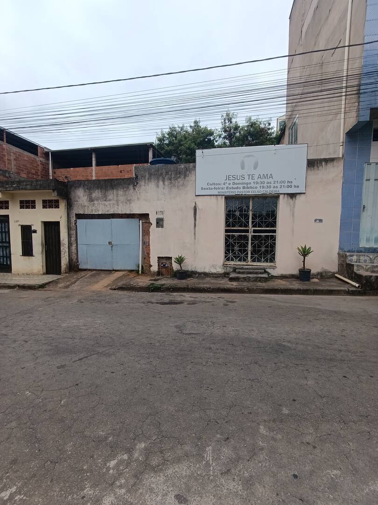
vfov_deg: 94.5
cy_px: 252
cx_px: 189
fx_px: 233
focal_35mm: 16
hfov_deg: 78.1
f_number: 2.2
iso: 50
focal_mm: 1.65
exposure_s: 1/389
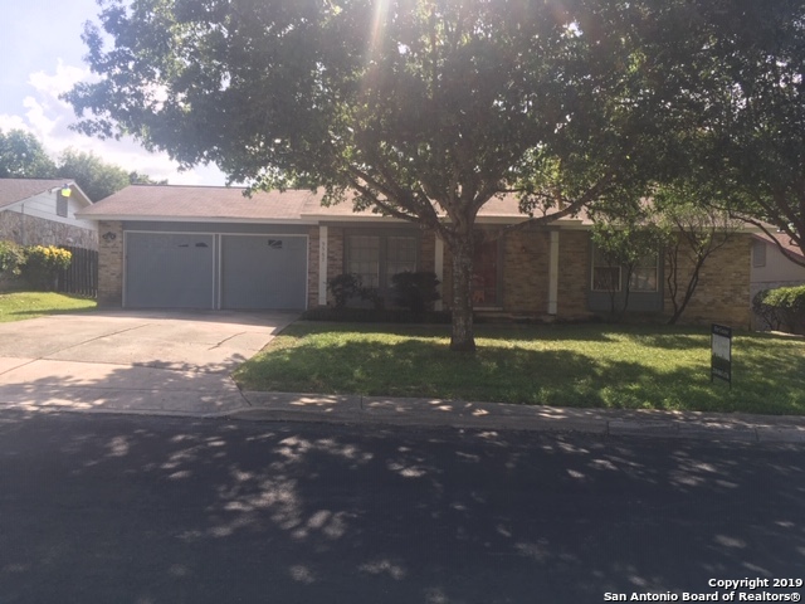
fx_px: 674
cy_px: 302
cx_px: 402
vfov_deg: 48.2
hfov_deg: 61.7
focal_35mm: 29
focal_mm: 4.15
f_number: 2.2
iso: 25
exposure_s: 1/534
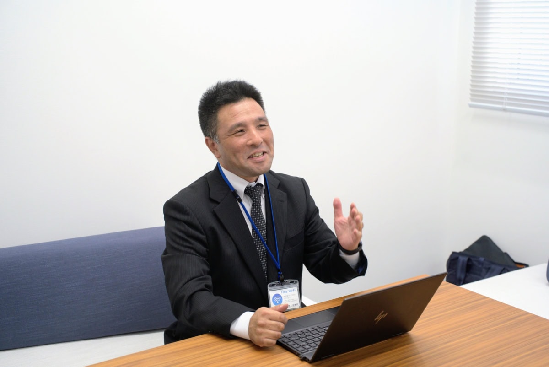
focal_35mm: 50
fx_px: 763
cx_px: 274
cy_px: 184
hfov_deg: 39.6
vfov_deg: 27.0
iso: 800
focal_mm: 50
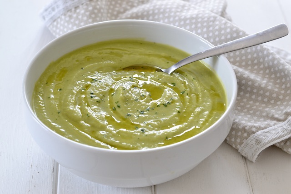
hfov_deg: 27.0
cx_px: 146
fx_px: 606
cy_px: 97
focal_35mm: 75
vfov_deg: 18.2
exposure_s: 1/200
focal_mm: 50
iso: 800
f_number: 4.5
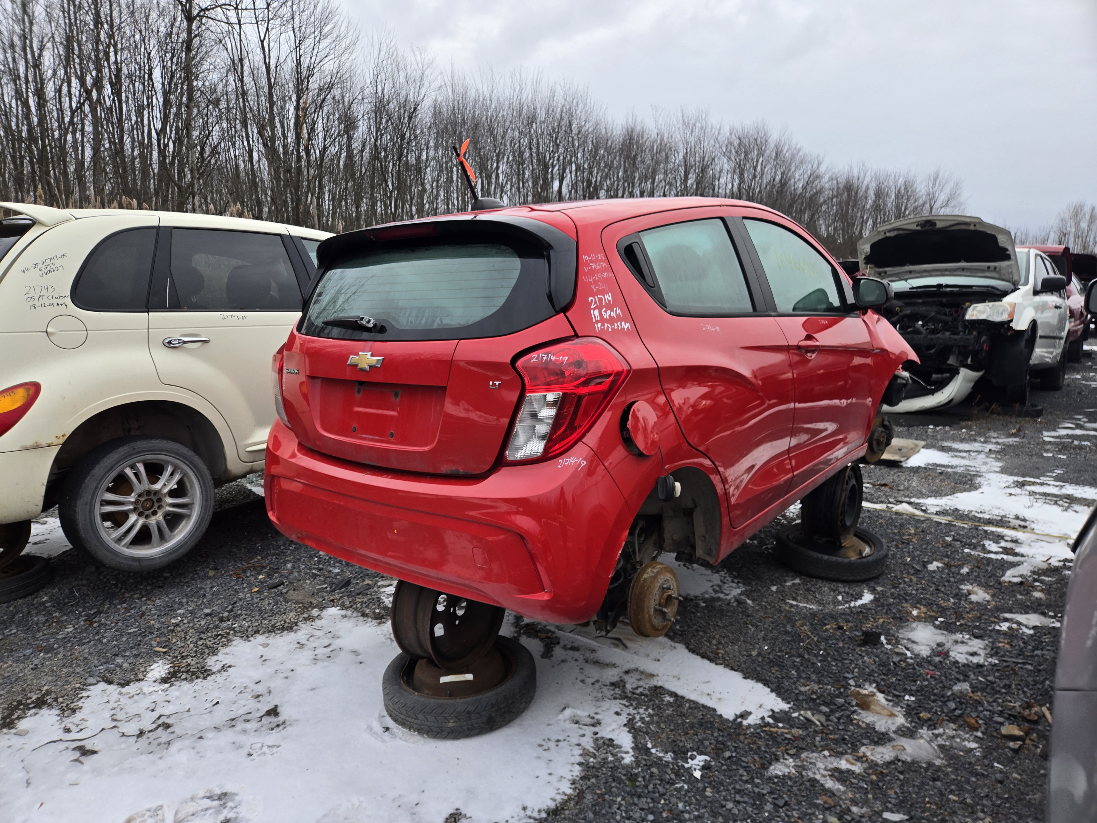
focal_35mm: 23
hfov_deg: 73.9
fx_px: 729
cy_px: 412
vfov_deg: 58.9
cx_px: 548
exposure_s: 1/180
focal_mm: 5.4
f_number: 1.8
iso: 32
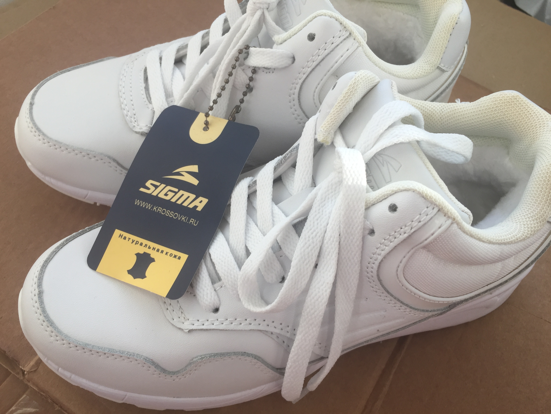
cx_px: 276
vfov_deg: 48.2
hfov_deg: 61.7
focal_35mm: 29
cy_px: 207
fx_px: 462
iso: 32
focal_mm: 4.15
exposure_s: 1/100
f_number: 2.2
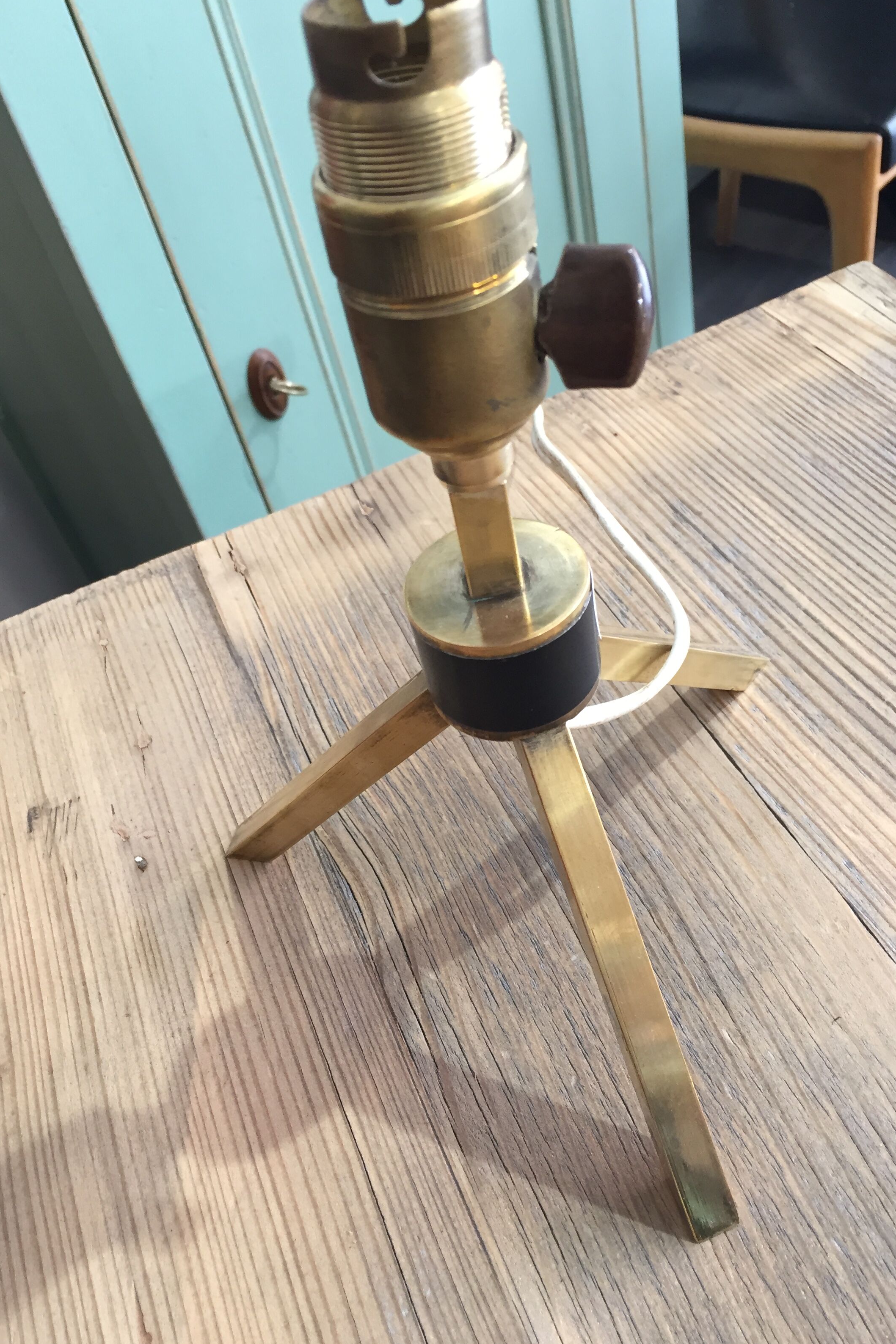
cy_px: 673
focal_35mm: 31
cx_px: 463
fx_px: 1157
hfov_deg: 42.3
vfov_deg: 60.3
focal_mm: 4.15
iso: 100
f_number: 2.2
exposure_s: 1/33
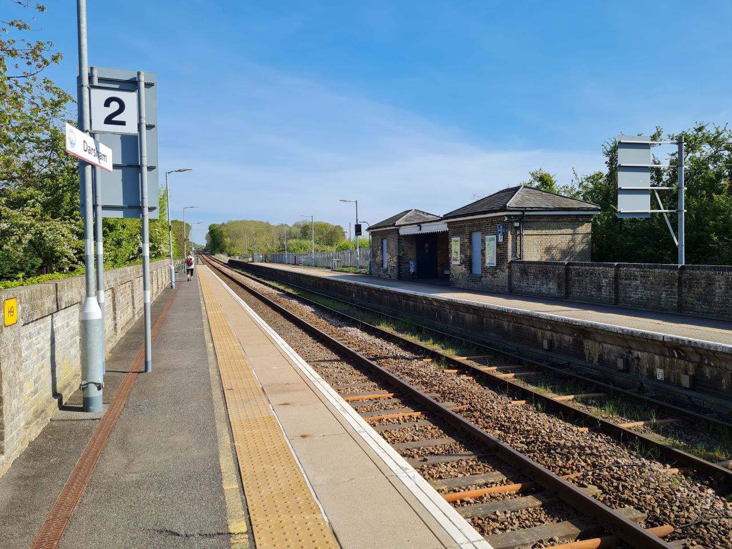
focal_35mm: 26
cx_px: 366
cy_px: 274
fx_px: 550
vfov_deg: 53.1
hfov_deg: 67.3
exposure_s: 1/2304
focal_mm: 5.4
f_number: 1.8
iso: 50
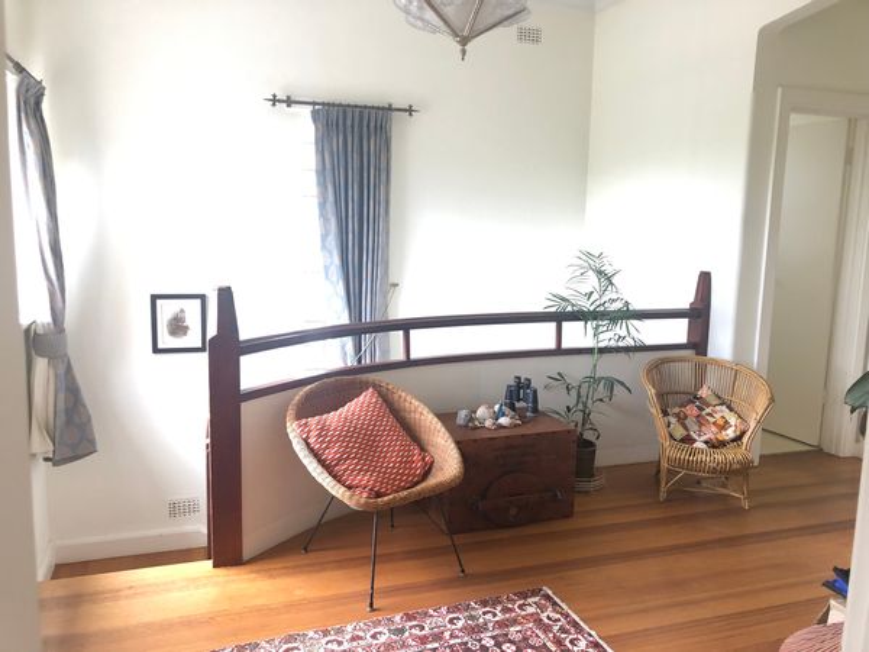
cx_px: 434
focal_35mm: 28
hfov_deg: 63.4
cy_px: 326
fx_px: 703
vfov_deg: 49.7
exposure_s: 1/15
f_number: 1.8
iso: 40
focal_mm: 3.99
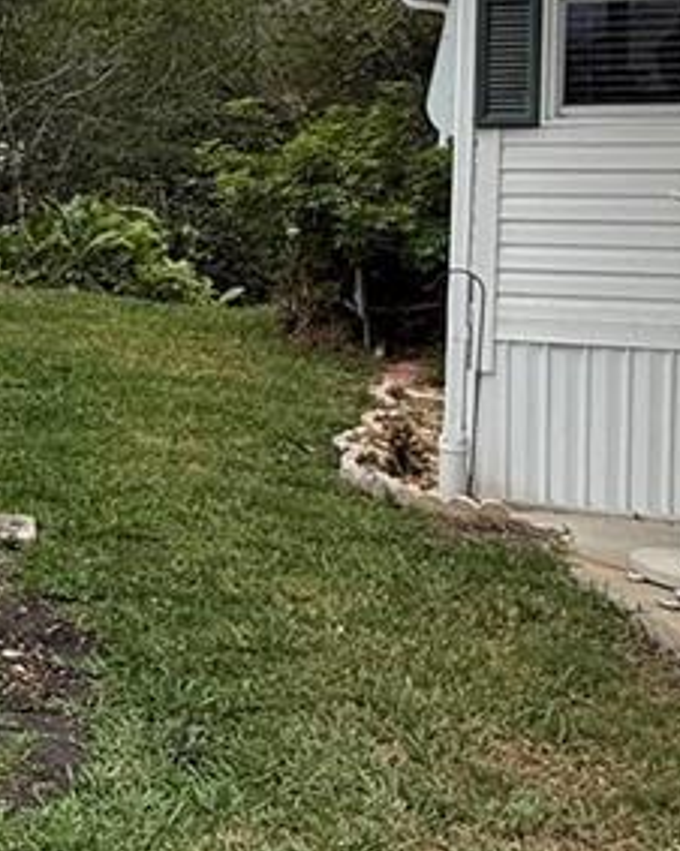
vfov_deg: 31.9
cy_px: 210
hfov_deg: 21.7
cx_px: -355
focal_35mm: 58
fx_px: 1461
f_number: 2.2
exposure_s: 1/876
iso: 50
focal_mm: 2.22
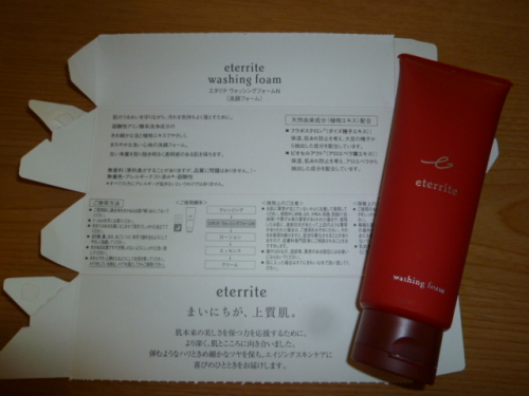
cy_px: 198
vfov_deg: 54.9
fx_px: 382
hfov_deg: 69.4
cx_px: 264
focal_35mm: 25
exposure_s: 1/30
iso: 125
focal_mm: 4.5
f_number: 2.8
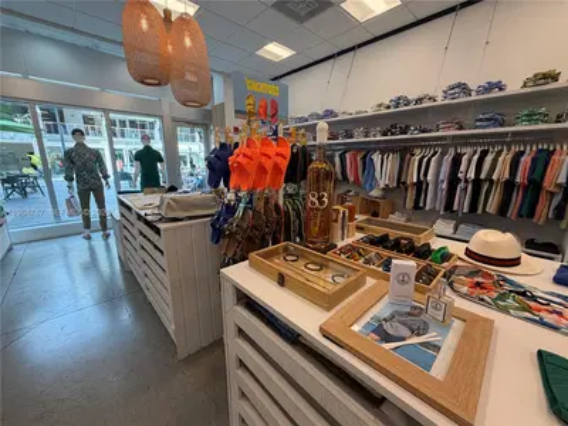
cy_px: 213
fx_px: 230
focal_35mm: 14
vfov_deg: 85.7
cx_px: 284
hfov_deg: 102.1
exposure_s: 1/122
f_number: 2.2
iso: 80
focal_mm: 2.22
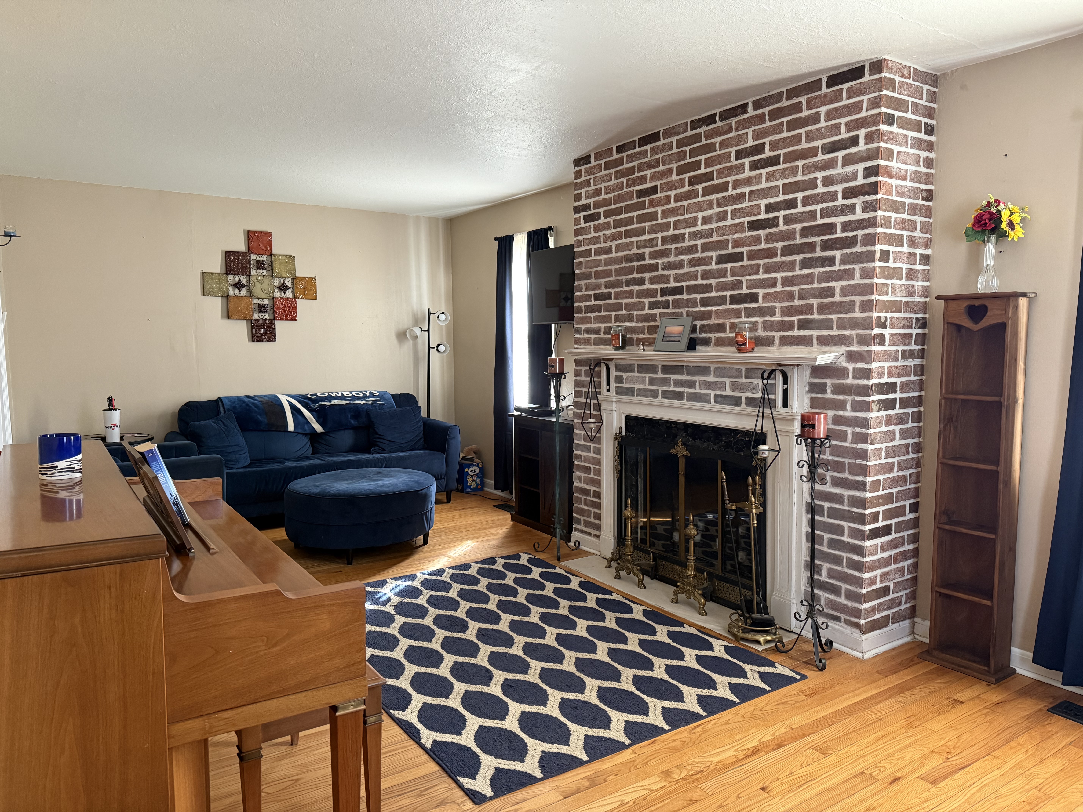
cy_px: 406
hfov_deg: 71.6
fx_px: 751
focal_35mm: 24
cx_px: 542
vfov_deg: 56.8
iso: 500
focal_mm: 6.76
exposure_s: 1/48
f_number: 1.78
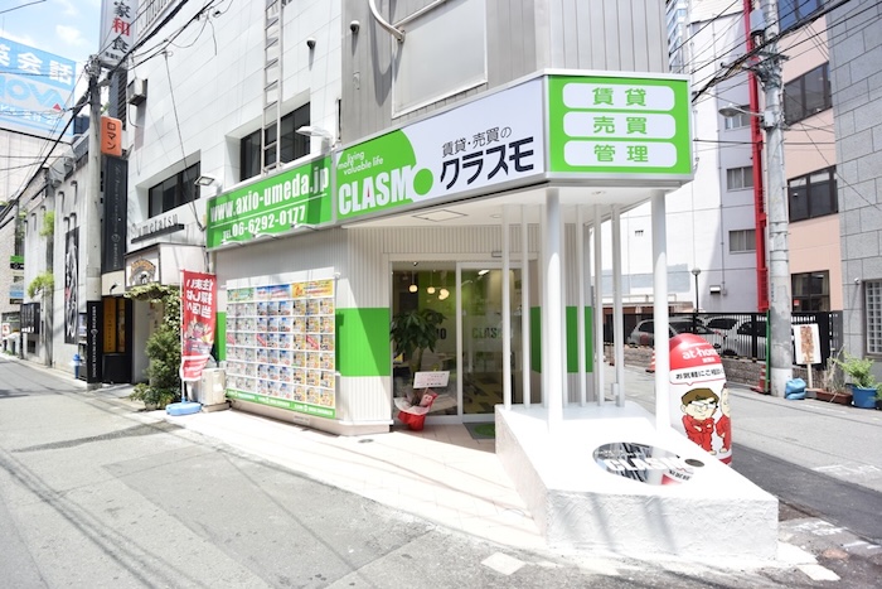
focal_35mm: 18
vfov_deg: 67.4
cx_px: 441
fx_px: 441
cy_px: 294
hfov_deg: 90.0
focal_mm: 6.7
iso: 160
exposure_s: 1/500
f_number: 3.5
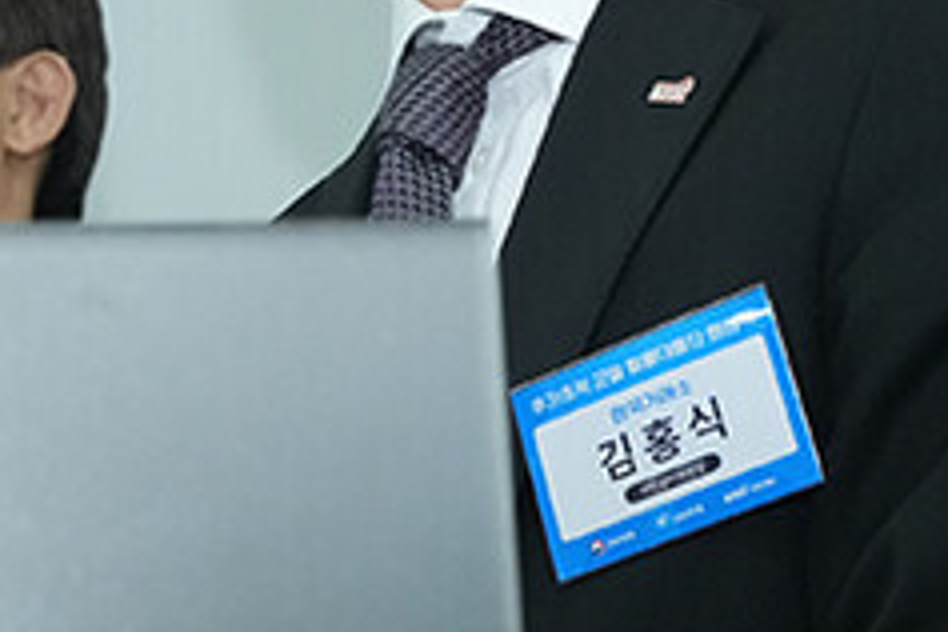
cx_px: 44
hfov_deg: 14.3
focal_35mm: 142
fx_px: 3739
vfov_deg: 9.6
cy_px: 44
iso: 3200
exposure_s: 1/160
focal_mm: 35
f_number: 5.6
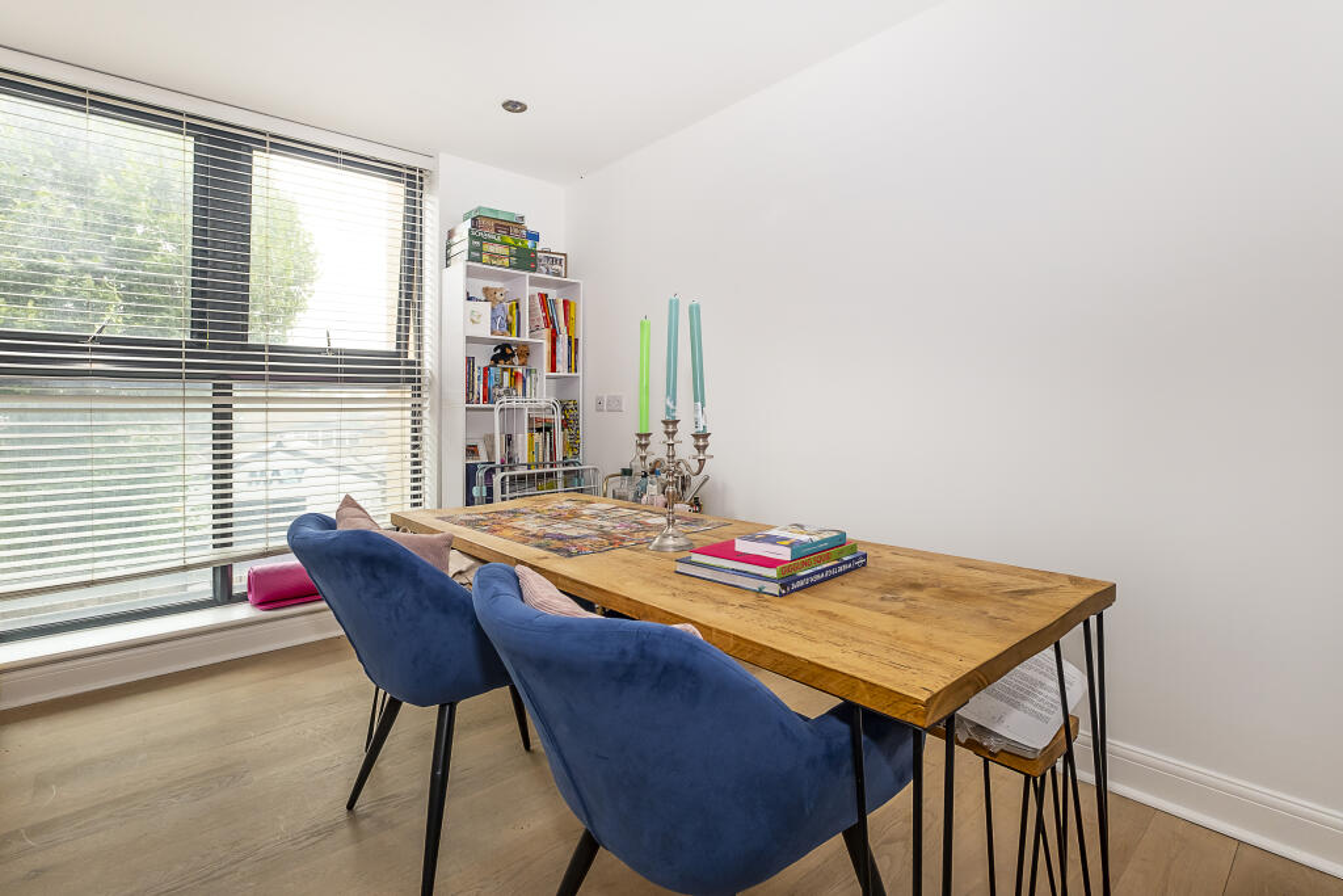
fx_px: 560
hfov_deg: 100.4
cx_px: 672
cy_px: 448
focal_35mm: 15
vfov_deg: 77.3
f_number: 5.6
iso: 500
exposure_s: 1/140
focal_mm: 10
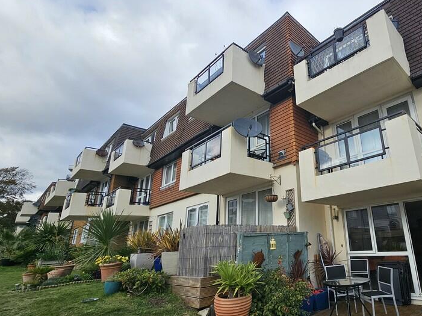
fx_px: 232
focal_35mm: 19
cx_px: 296
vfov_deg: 68.6
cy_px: 158
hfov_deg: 80.6
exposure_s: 1/1262
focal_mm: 2.2
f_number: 2.2
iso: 50
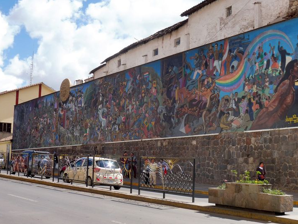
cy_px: 112
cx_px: 149
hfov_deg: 33.8
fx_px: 491
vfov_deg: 25.7
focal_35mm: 57
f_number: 5
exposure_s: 1/250
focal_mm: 9
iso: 100
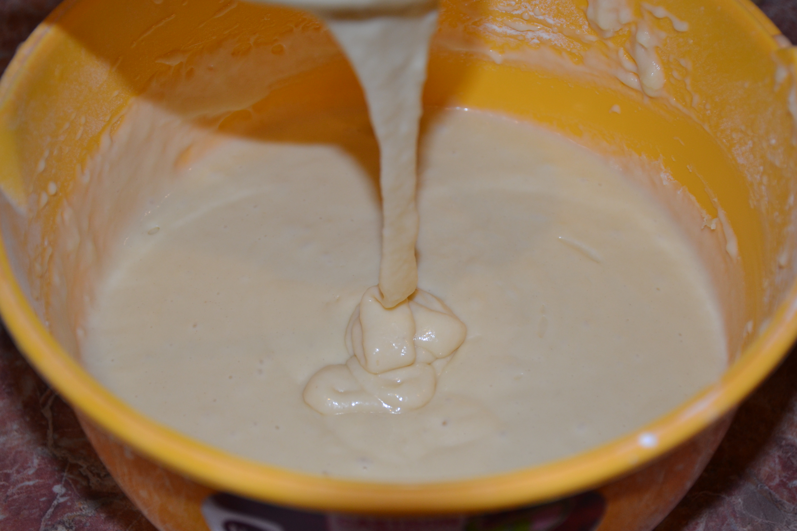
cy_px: 266
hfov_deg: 29.9
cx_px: 398
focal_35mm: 68
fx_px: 1494
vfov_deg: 20.2
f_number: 4.5
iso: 400
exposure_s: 1/60
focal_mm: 45
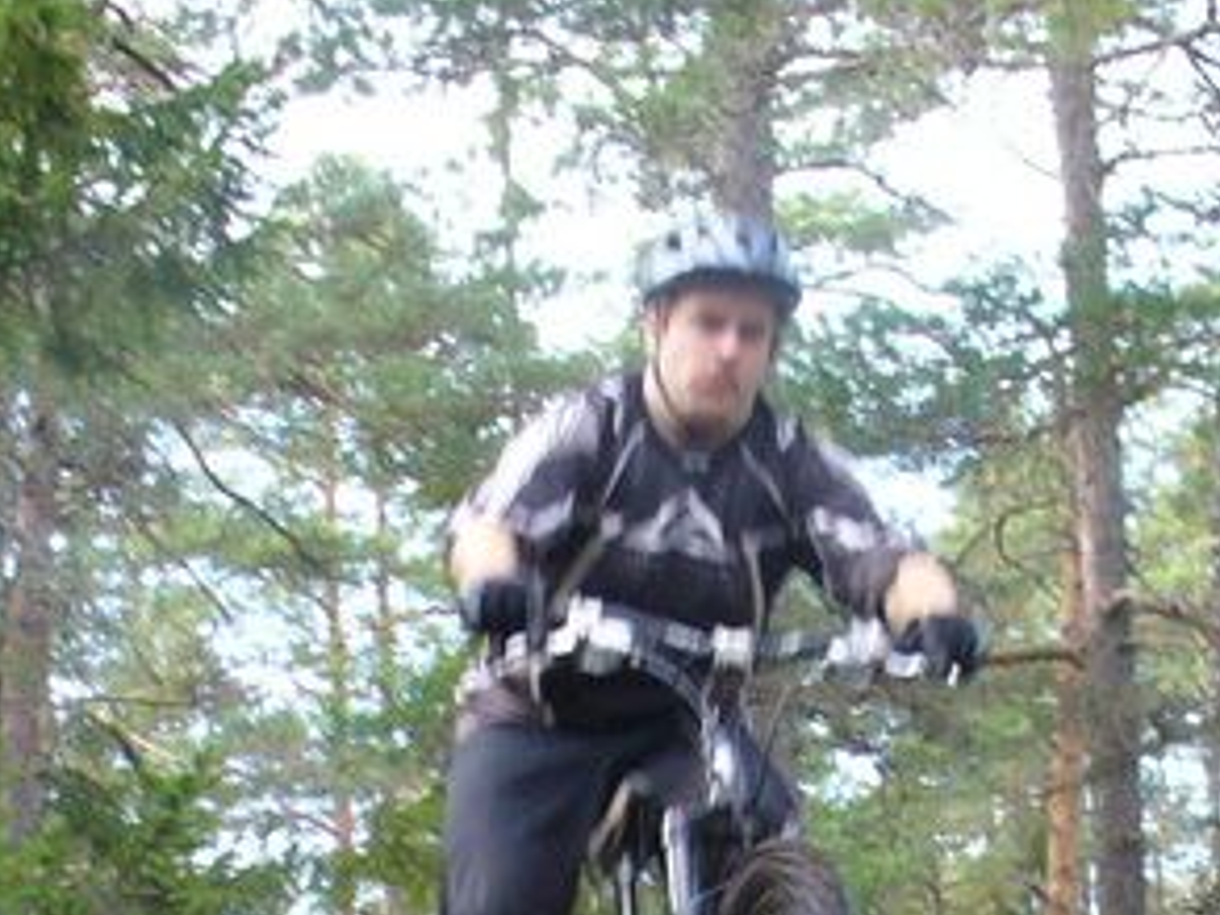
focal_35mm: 92
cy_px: 1019
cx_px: 800
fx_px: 3242
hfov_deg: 21.2
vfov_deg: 15.6
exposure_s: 1/100
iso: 200
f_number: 2.8
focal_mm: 6.1
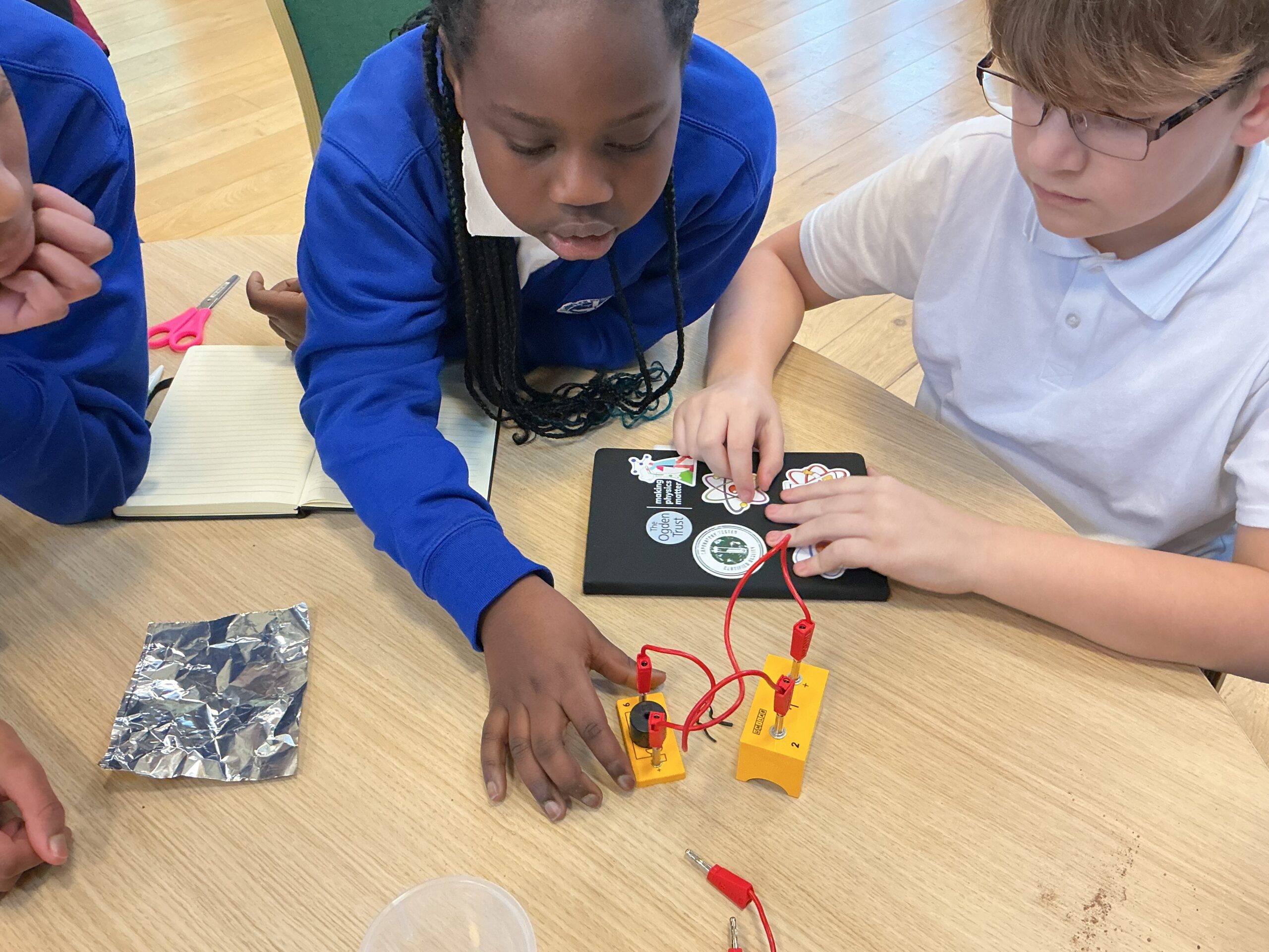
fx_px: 1063
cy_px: 476
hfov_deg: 61.7
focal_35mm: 29
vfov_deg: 48.2
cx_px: 634
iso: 160
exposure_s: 1/60
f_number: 1.8
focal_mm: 3
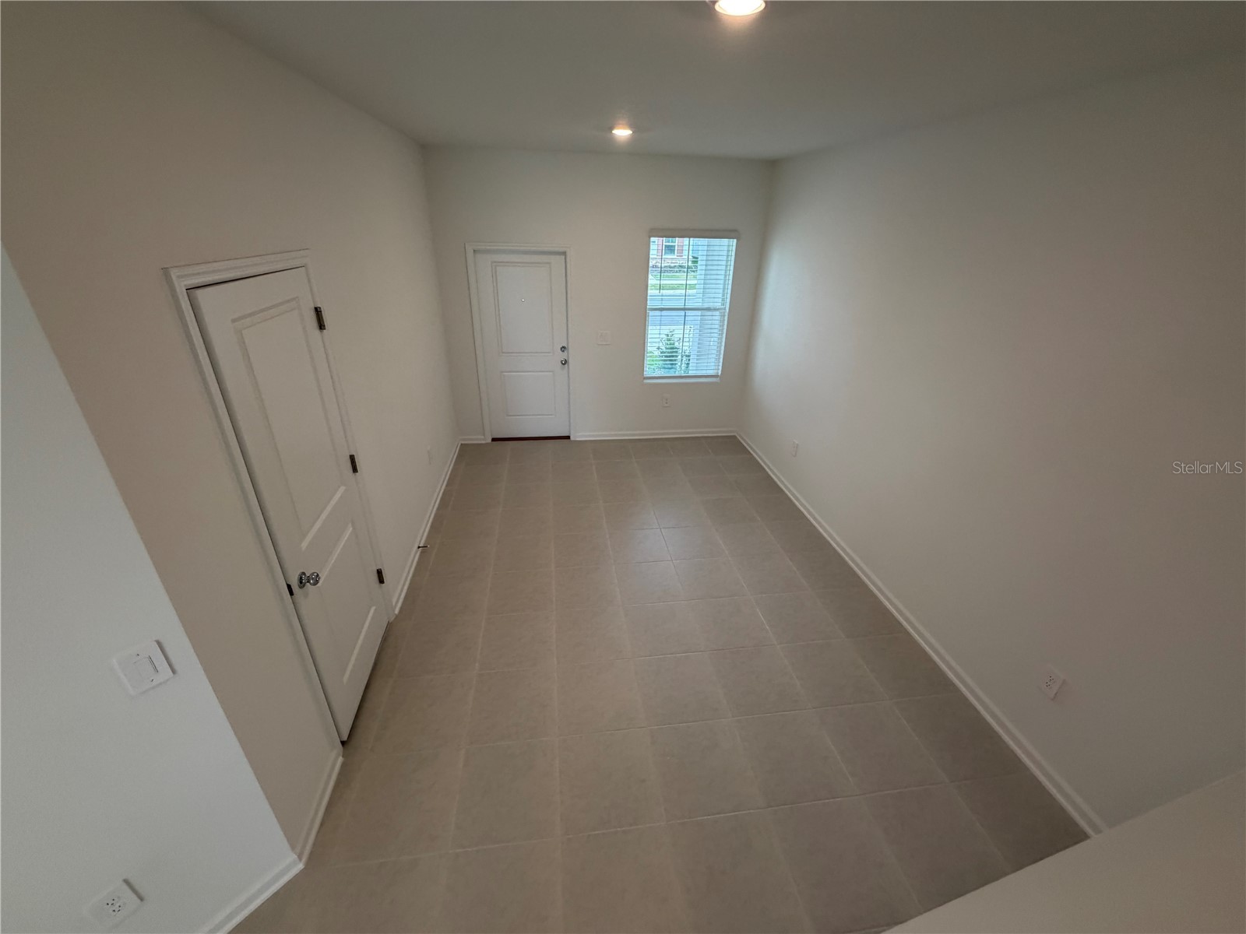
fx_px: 504
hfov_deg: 102.1
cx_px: 623
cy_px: 467
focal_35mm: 14
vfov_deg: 85.7
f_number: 2.2
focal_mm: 2.22
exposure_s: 1/120
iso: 200
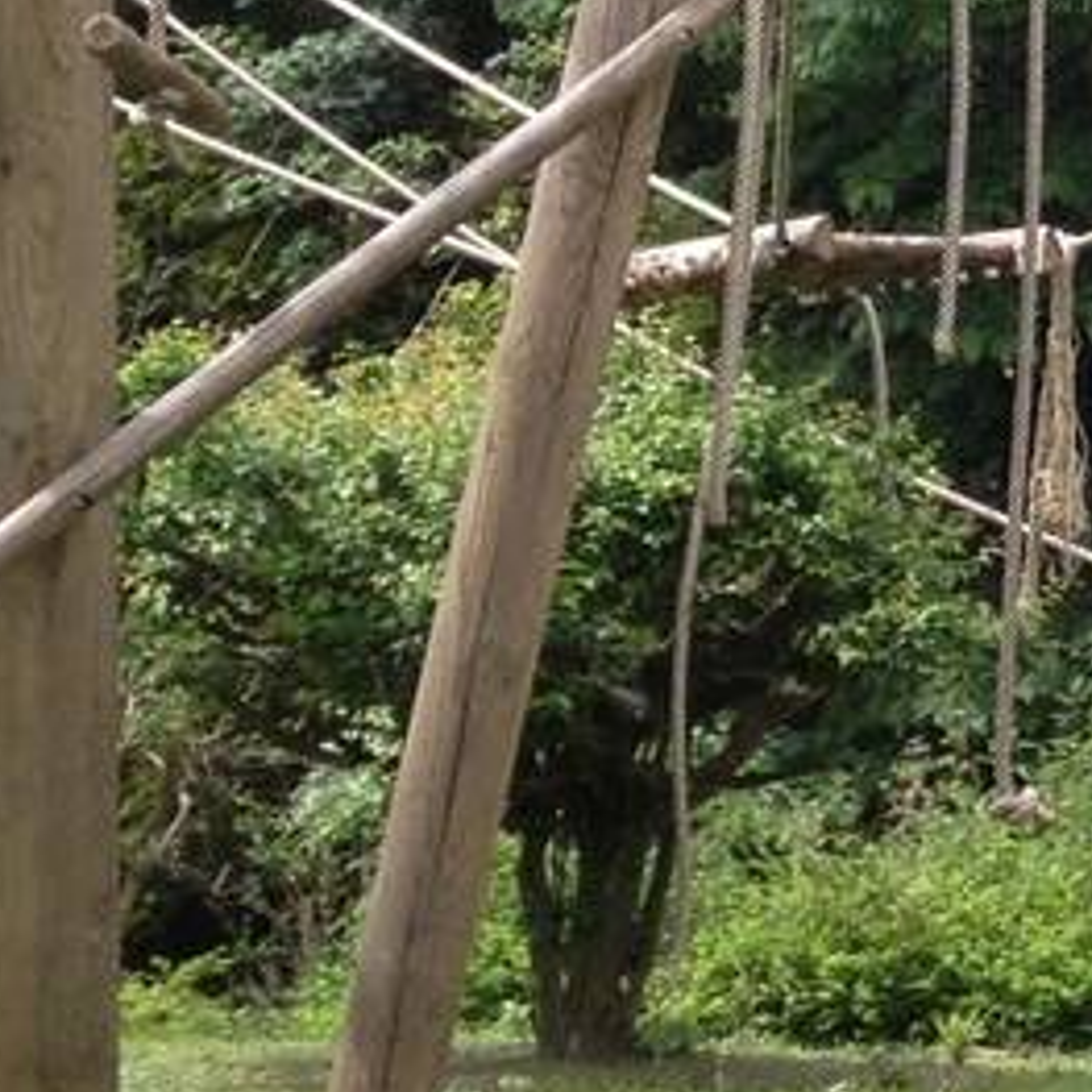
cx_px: 2823
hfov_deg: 8.4
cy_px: 79
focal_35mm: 188
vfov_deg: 9.3
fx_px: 6710
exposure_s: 1/319
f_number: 2.4
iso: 50
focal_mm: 4.28
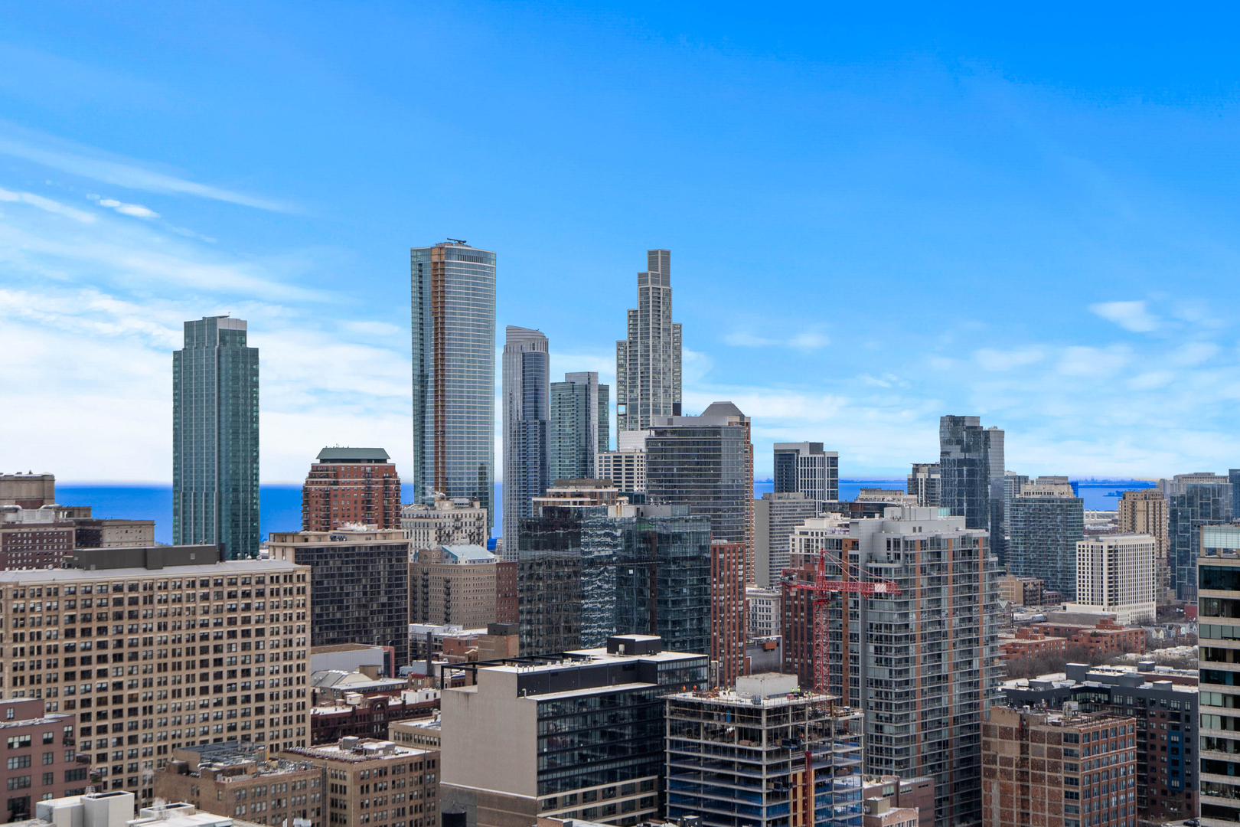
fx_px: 1791
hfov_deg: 38.2
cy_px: 414
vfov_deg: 26.0
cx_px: 620
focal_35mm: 52
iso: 100
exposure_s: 1/800
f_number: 5
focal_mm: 35
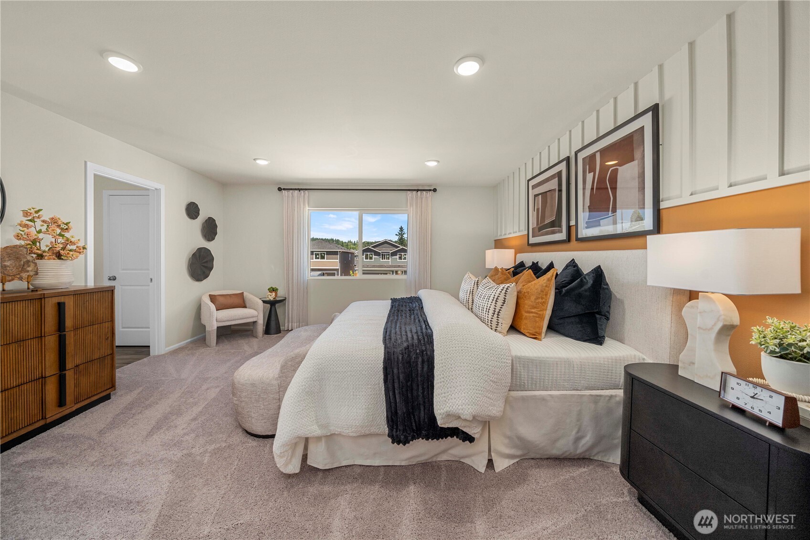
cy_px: 270
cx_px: 405
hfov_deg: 112.6
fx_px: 270
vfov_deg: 90.0
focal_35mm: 12
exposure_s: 1/30
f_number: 6.7
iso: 320
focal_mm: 12
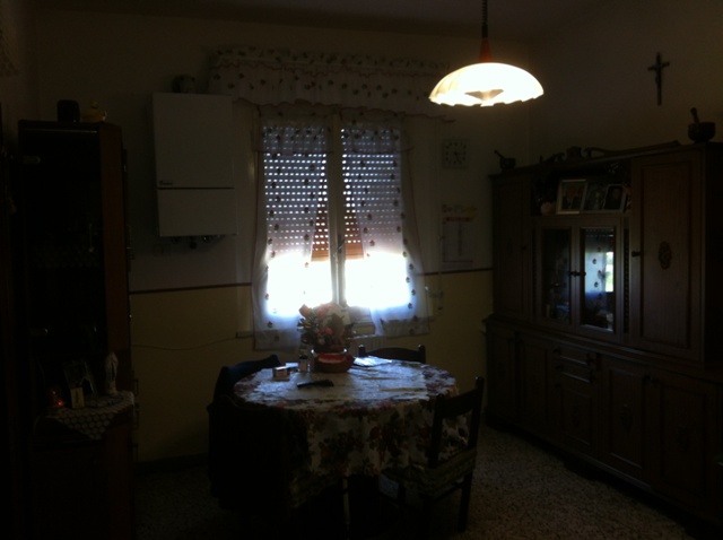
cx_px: 362
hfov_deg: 52.7
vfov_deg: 40.6
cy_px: 270
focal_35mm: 35
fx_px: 730
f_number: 2.8
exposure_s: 1/28
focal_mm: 3.85
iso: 80
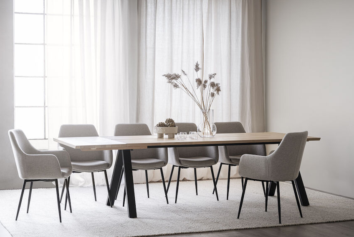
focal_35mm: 66
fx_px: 649
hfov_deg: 30.5
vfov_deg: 20.6
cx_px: 157
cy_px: 132
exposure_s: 1
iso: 100
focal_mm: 56
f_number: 4
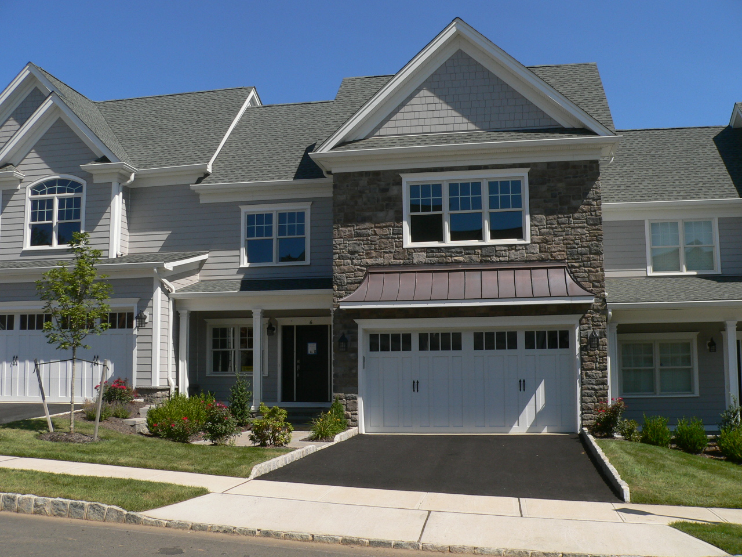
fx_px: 772
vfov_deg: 39.7
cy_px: 278
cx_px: 371
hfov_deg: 51.4
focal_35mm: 36
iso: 80
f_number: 4
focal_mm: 6
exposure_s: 1/800
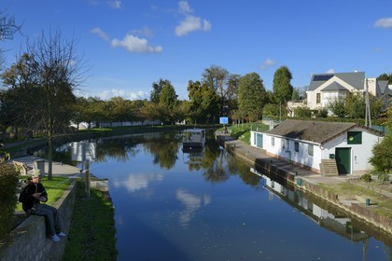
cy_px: 130
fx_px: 370
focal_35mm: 34
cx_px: 196
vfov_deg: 38.9
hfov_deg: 55.8
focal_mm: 34
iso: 200
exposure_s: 1/250
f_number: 9
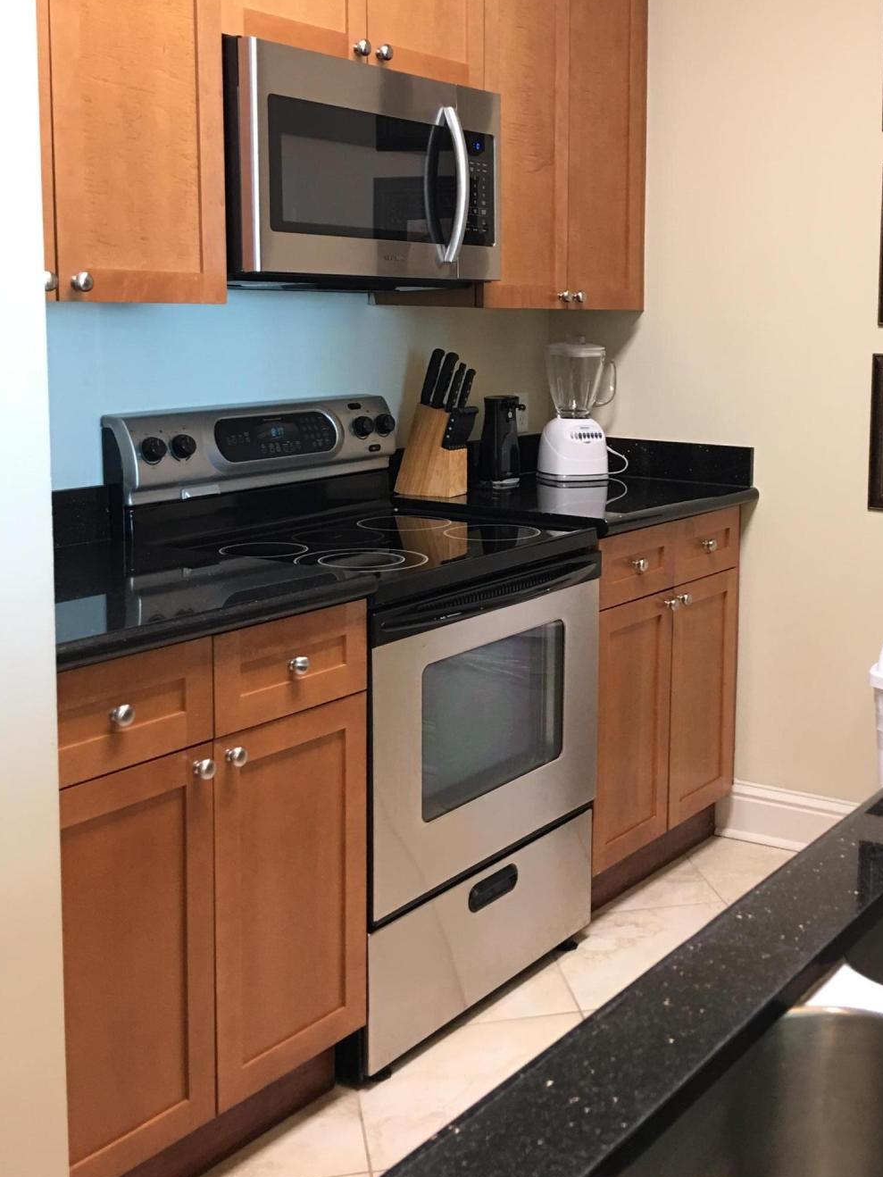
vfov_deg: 42.8
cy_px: 496
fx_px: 1496
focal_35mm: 44
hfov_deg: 32.3
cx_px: 662
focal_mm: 4.15
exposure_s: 1/15
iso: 50
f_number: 2.2
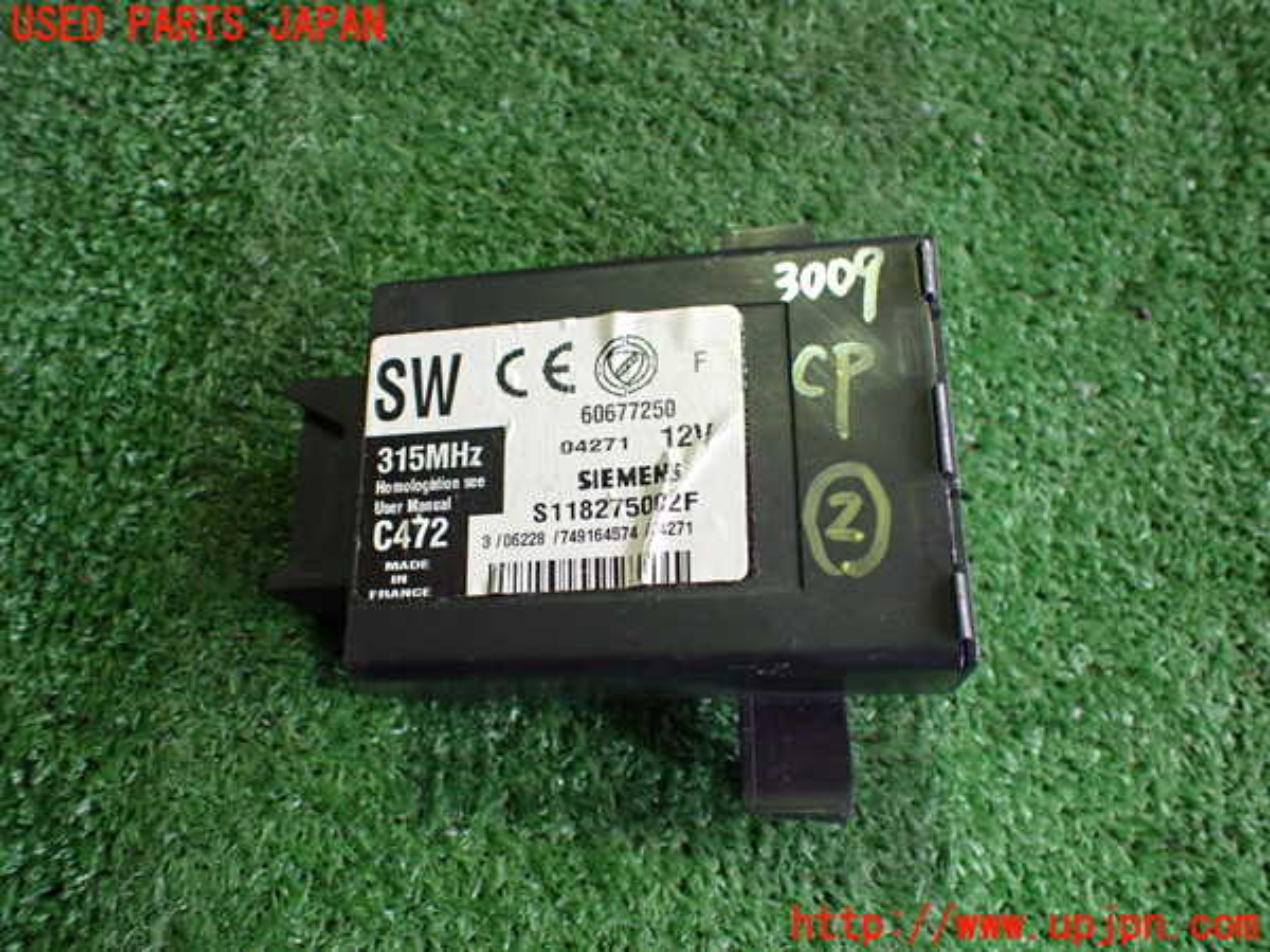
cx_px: 635
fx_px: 1101
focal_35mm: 30
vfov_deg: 46.8
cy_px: 476
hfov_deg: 60.0
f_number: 2.3
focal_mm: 5.4
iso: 800
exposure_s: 1/125
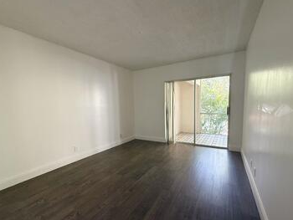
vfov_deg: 78.0
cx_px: 149
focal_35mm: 16
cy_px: 119
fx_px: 136
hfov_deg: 94.4
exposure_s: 1/120
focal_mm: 2.22
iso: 320
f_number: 2.2
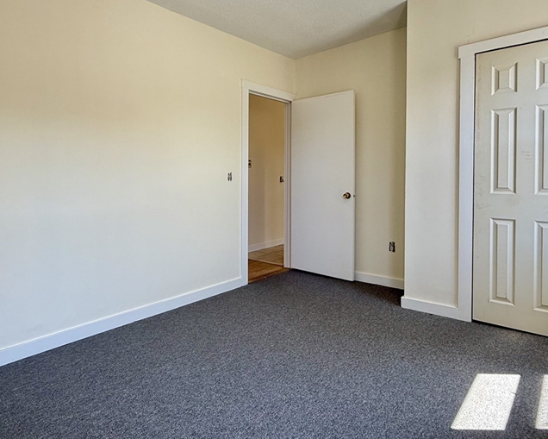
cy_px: 181
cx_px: 245
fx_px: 357
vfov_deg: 62.7
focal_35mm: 22
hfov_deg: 74.8
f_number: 2.2
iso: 125
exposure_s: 1/120
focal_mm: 2.22
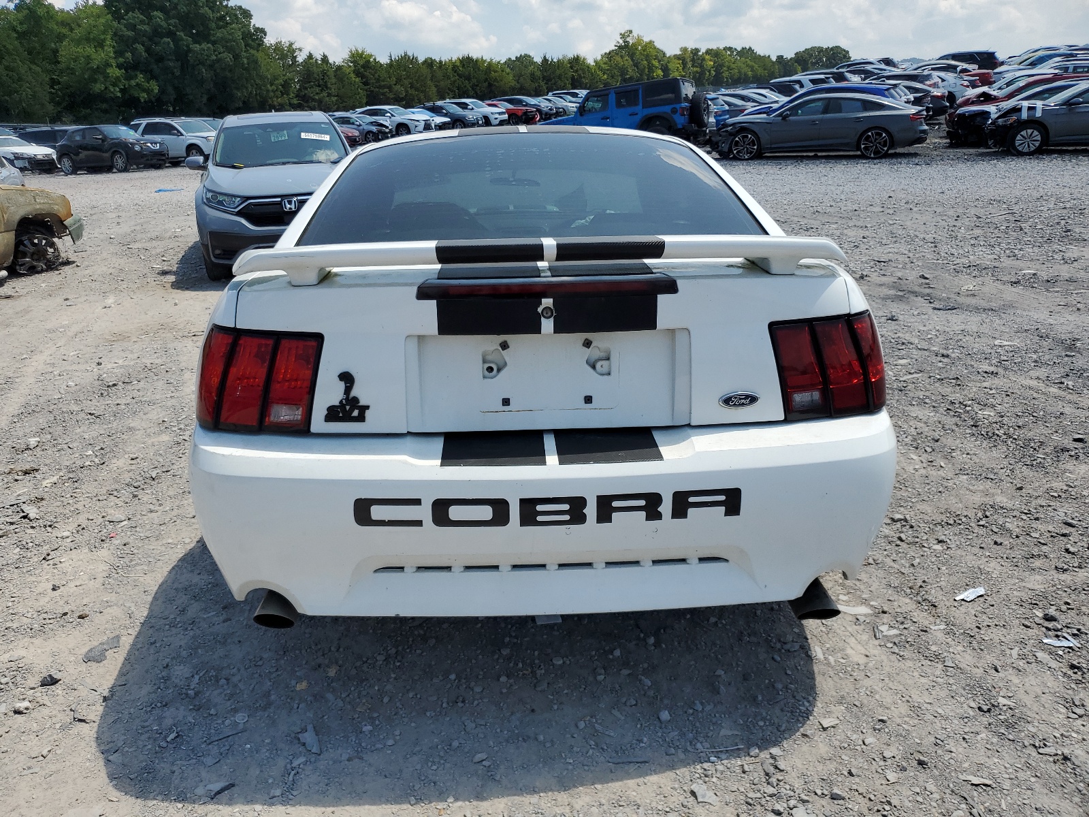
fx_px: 818
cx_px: 544
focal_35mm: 26
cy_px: 408
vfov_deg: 53.1
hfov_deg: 67.3
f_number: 1.5
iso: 50
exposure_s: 1/3333
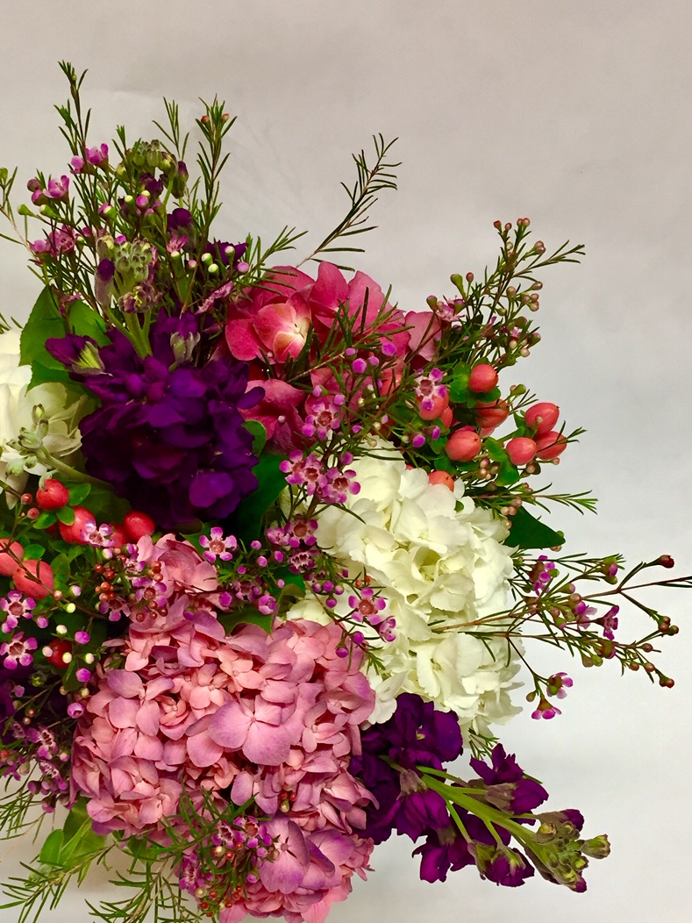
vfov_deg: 41.6
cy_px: 602
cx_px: 201
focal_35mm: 45
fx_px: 1199
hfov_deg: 31.8
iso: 80
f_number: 2.2
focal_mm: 4.15
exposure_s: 1/30
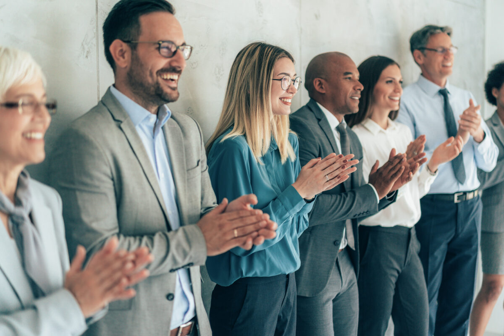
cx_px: 252
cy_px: 168
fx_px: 770
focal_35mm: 55
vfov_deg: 24.6
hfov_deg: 36.2
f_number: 2
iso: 400
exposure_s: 1/1000
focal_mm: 55
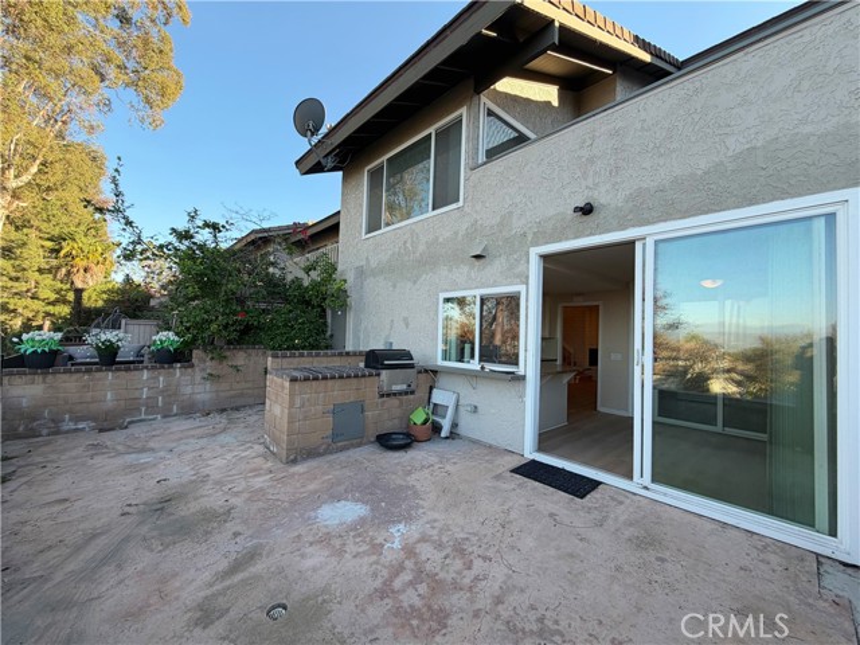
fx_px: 348
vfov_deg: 85.7
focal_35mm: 14
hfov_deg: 102.1
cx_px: 430
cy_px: 322
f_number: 2.2
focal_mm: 2.22
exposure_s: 1/290
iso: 50
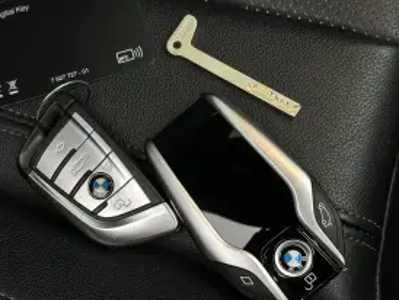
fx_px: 727
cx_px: 153
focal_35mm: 63
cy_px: 137
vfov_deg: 23.3
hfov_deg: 30.6
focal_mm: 6.86
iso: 80
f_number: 1.78
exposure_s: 1/61
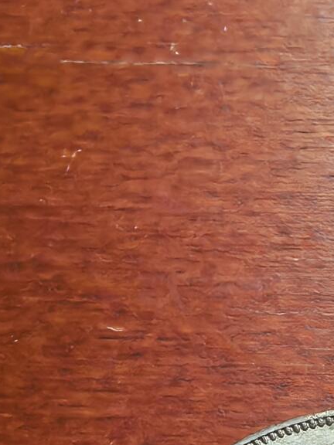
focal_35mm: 75
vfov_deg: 22.5
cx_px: 332
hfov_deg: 19.1
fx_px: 965
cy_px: 620
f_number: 2.2
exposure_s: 1/50
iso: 200
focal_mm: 1.68
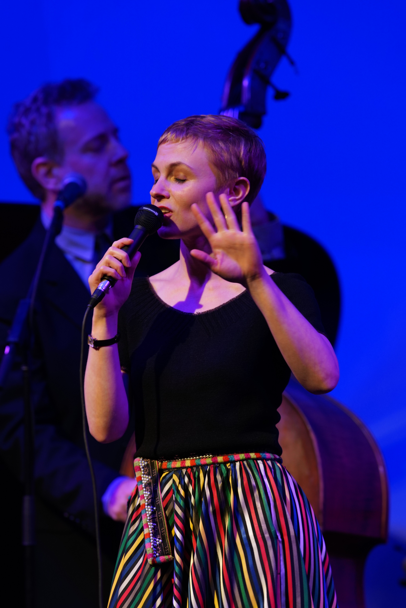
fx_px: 7608
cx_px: 203
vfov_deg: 4.6
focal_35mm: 450
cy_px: 304
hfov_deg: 3.1
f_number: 4
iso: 800
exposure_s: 1/80
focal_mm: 300
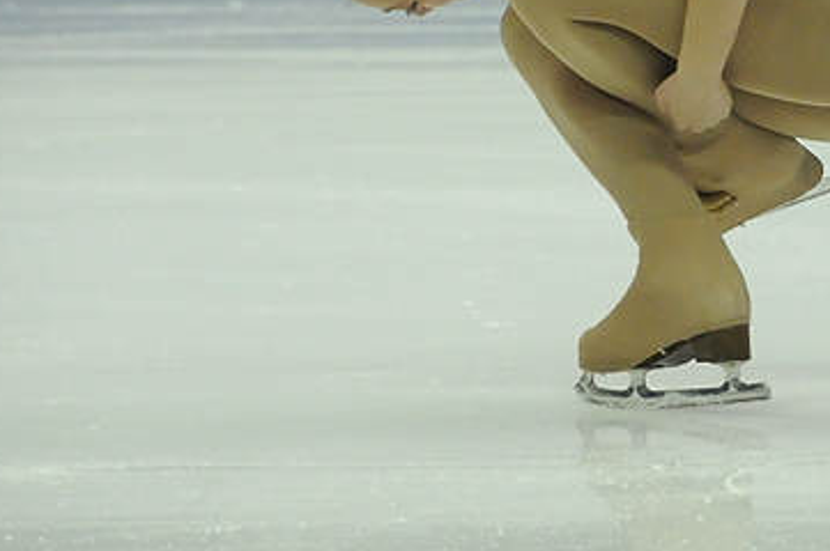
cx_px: 701
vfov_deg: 2.1
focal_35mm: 664
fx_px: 15295
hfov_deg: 3.1
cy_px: 121
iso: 3200
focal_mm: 200
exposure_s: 1/1000
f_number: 5.6
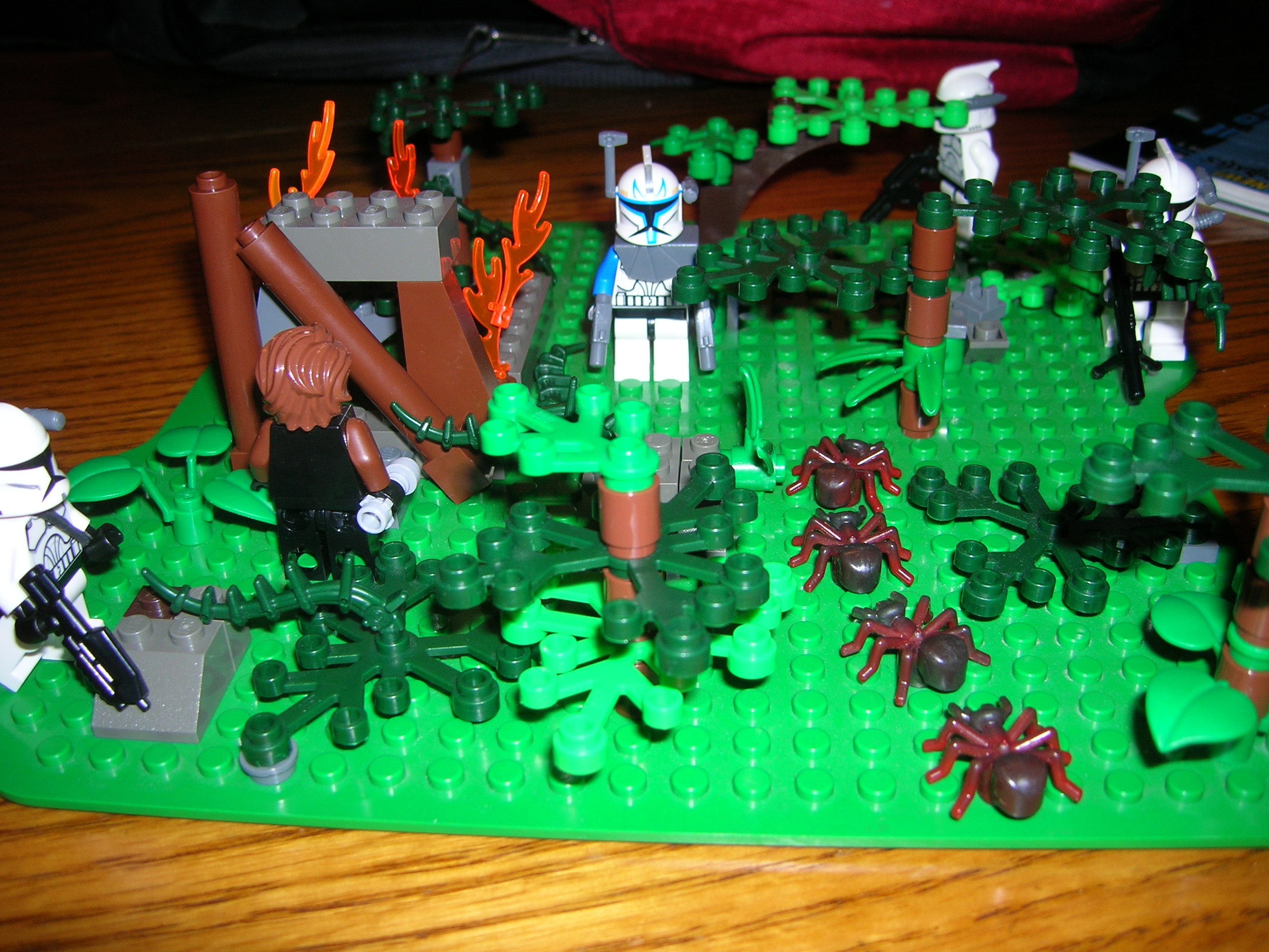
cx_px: 634
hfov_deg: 54.0
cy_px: 476
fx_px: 1246
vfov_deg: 41.8
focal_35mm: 34
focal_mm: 5.7
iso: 50
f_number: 2.9
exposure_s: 1/60.1
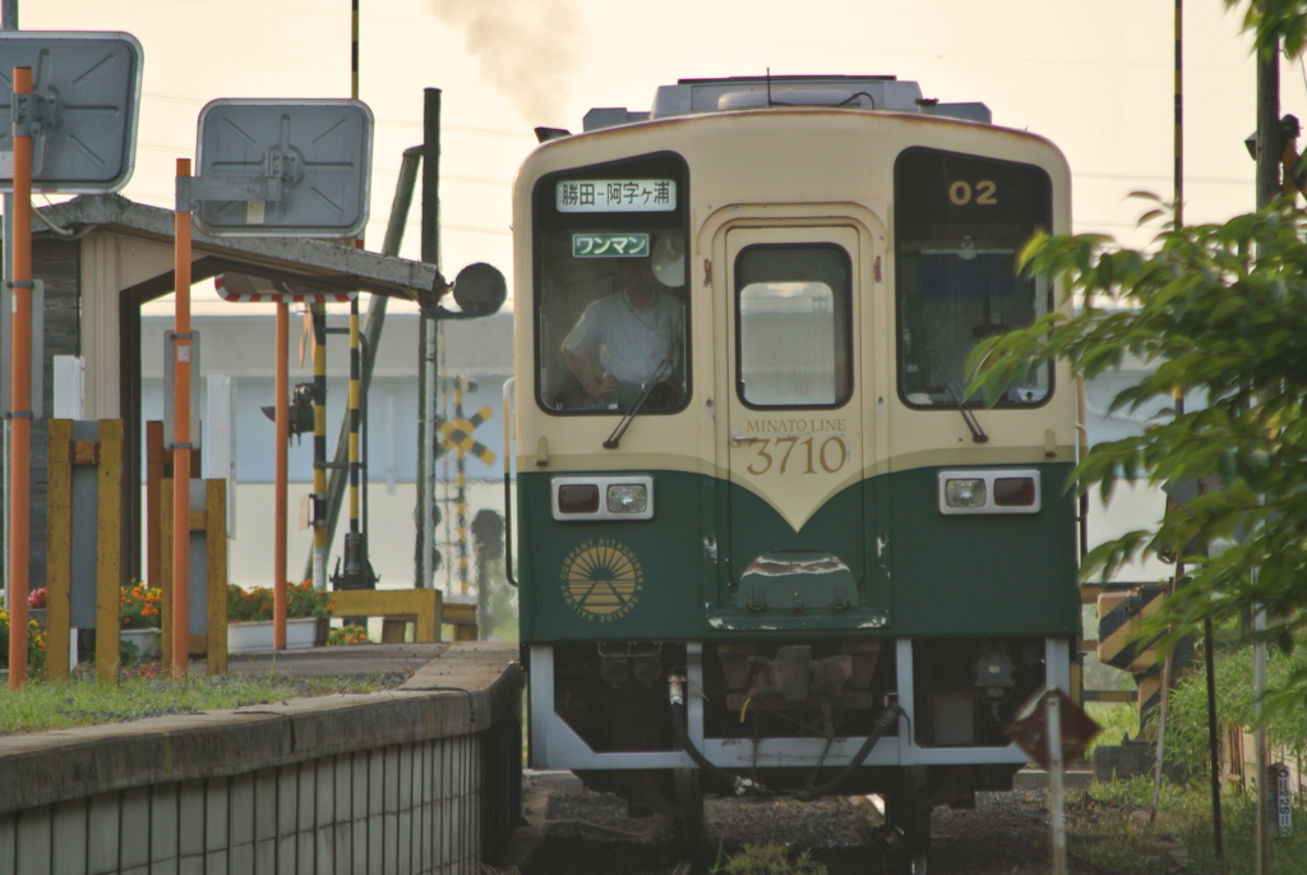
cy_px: 438
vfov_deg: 1.9
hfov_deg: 2.8
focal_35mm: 729
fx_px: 26493
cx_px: 654
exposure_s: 1/100
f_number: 5.6
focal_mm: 270
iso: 100
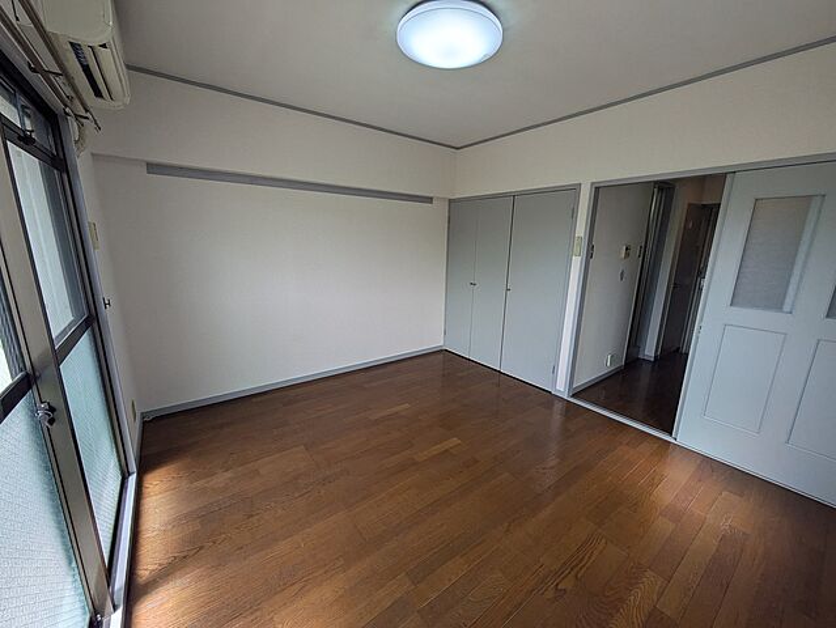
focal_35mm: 14
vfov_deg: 85.7
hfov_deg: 102.0
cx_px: 418
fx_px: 338
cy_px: 314
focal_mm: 1.83
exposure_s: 1/399
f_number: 2.2
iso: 55
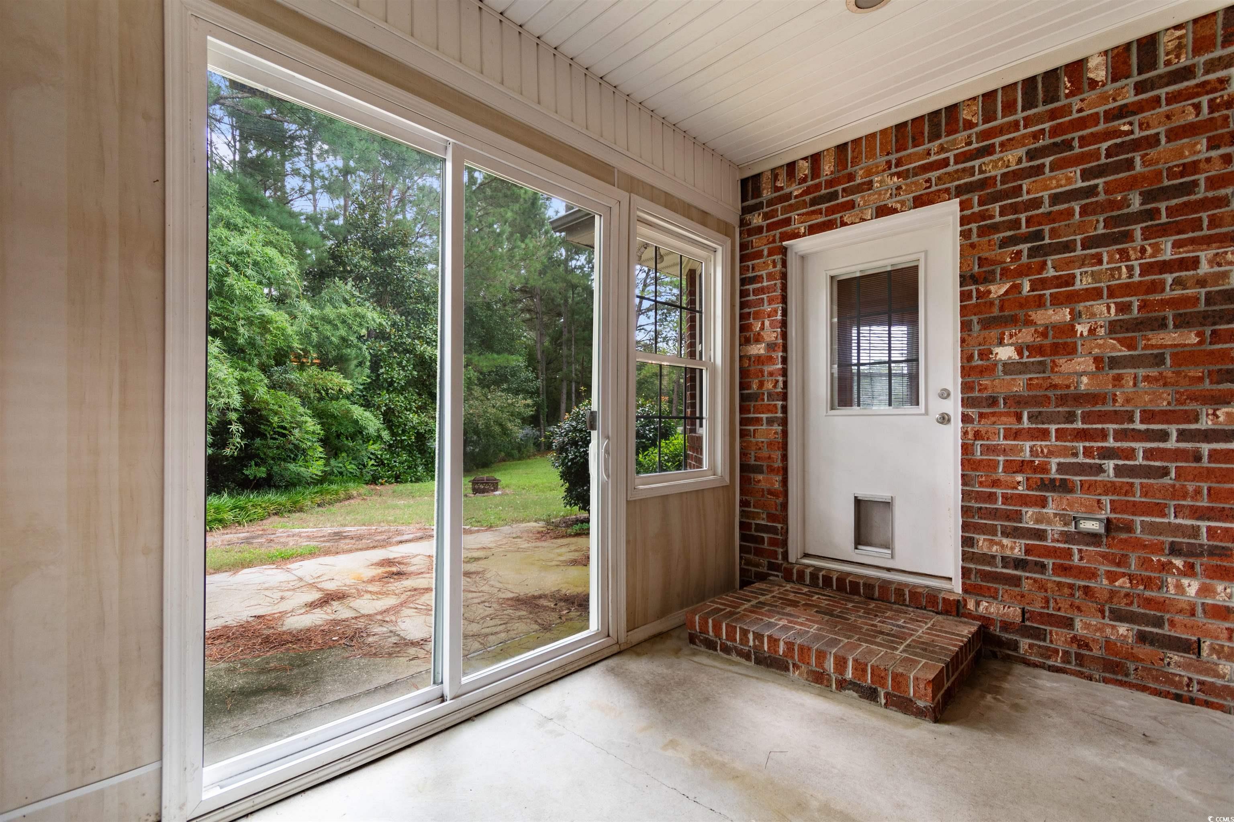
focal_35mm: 15
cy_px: 411
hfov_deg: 100.4
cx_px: 617
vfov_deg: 77.3
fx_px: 514
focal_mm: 10
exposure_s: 1/3
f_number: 4.5
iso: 100
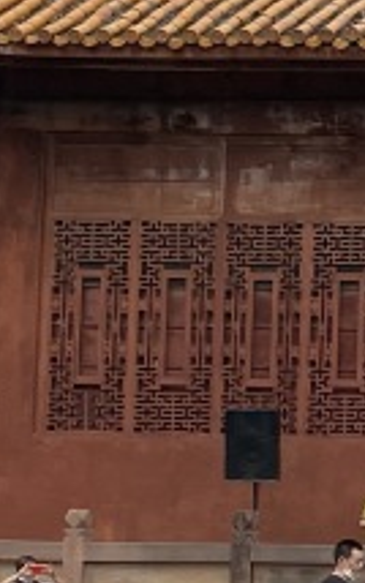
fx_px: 2209
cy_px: 430
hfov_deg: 7.7
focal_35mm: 139
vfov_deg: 15.0
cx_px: 1242
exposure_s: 1/1206
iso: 32
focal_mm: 4.25
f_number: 1.8
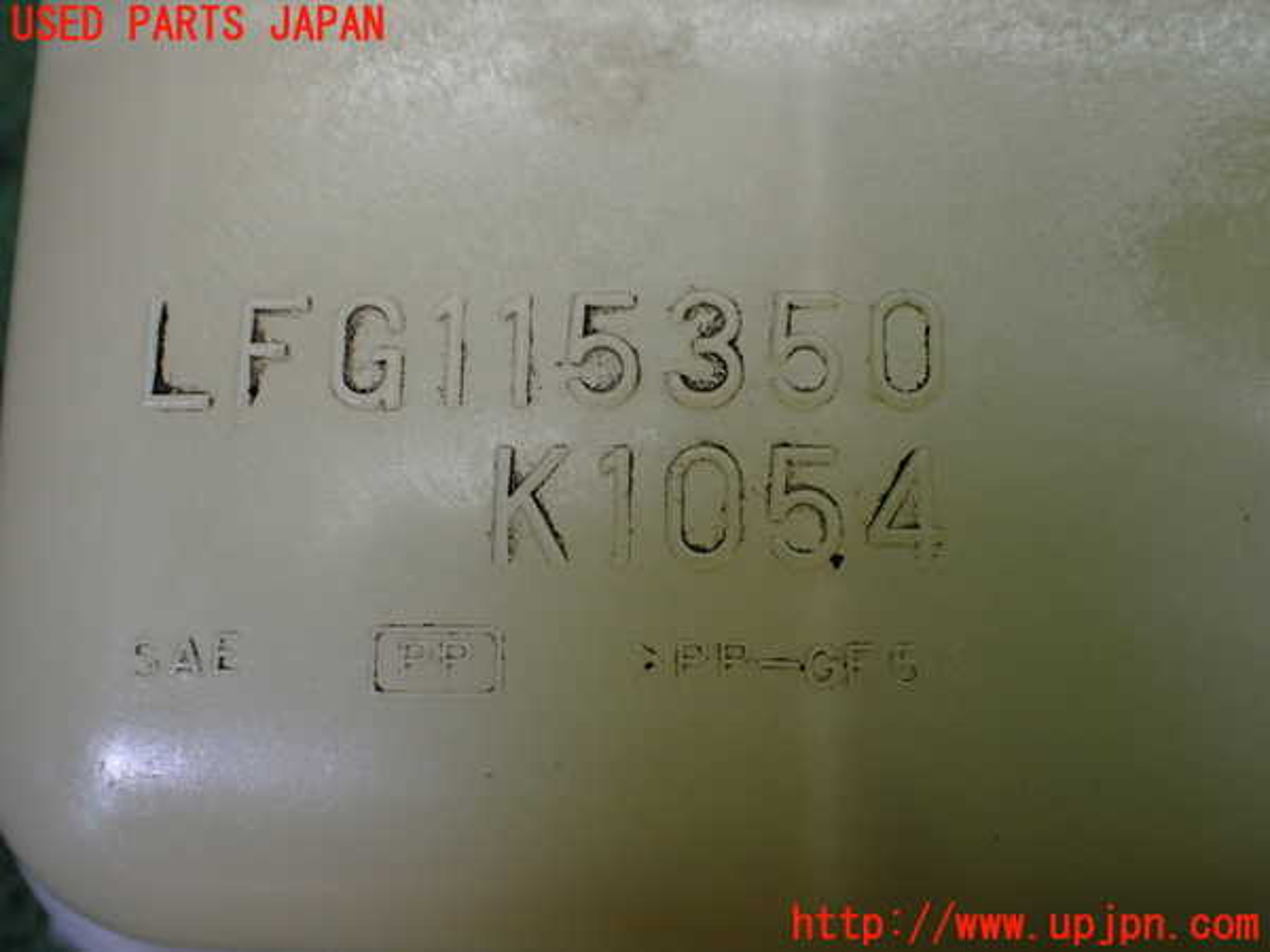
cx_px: 635
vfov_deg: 37.7
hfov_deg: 49.0
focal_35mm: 38
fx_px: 1394
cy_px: 476
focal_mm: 6.83
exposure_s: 1/160
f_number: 2.7
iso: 250
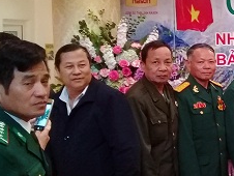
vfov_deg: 15.4
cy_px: 75
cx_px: 337
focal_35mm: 96
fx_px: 650
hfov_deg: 18.4
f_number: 2.2
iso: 160
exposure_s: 1/33
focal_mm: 3.3
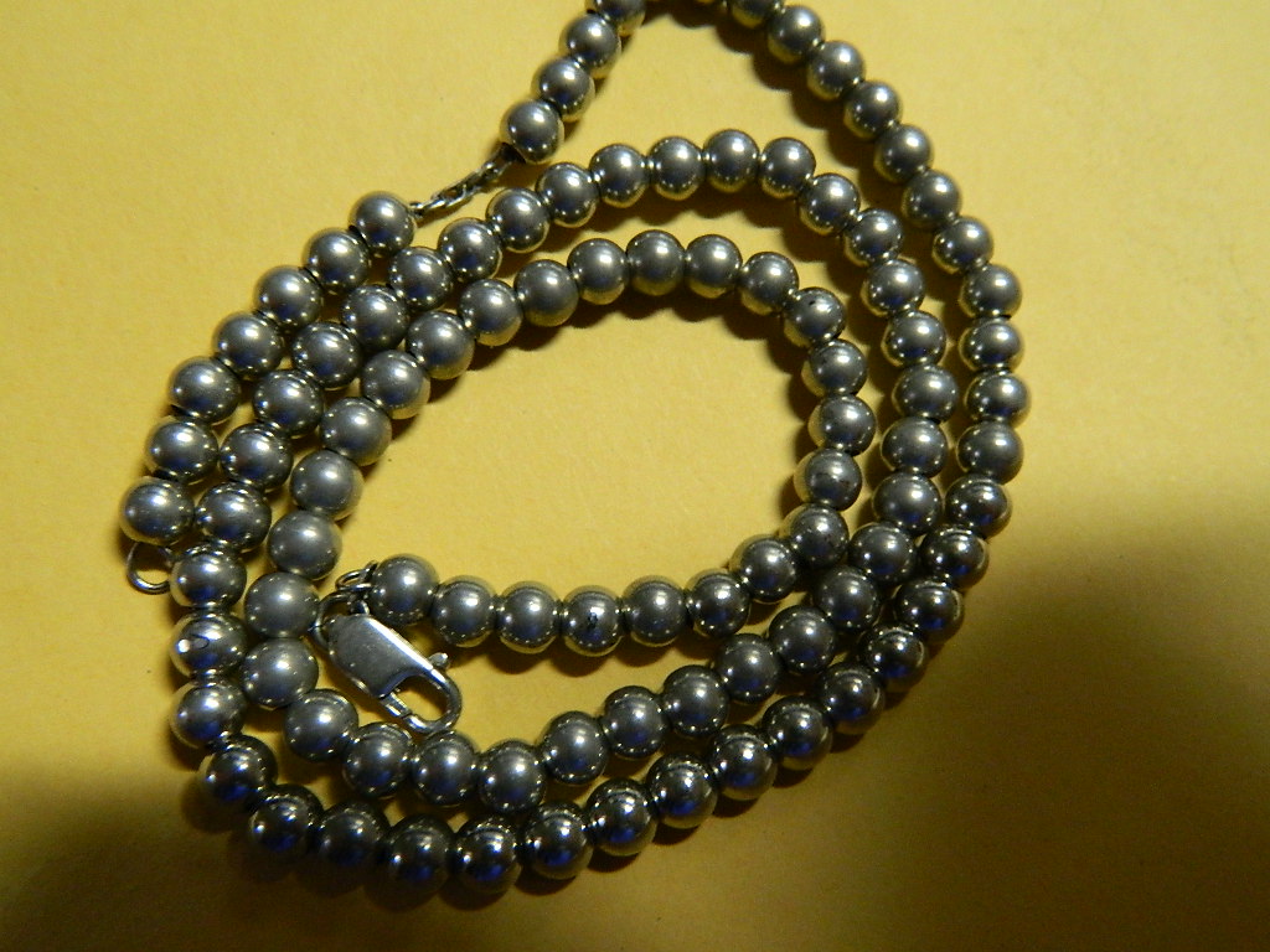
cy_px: 476
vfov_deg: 45.4
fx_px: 1137
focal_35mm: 31
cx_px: 635
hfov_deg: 58.4
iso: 400
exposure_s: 1/15
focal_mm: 5.6
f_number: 3.2
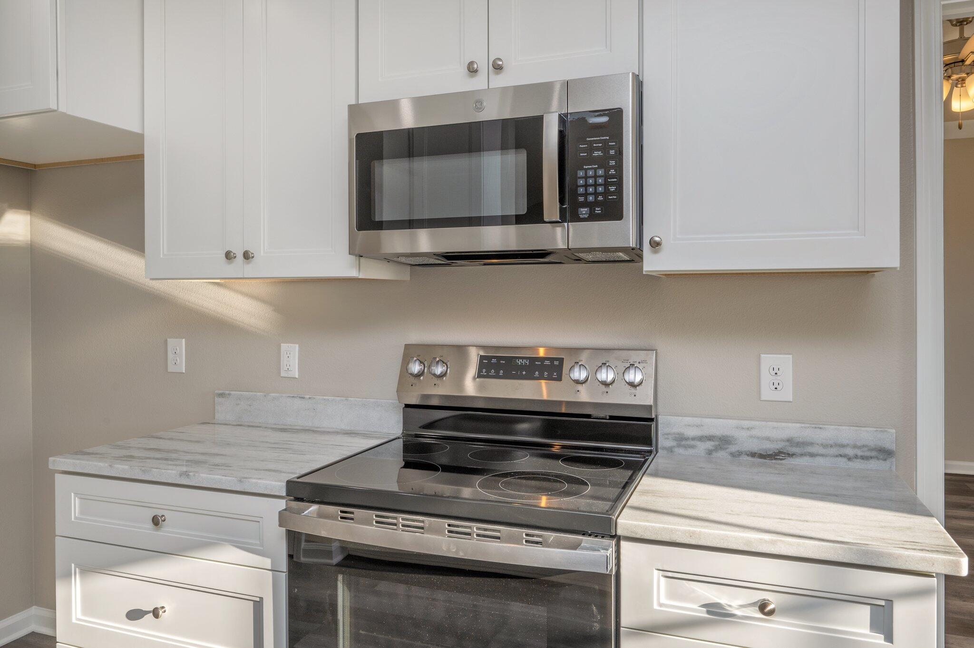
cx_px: 487
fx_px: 649
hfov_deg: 73.8
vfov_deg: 53.1
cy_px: 324
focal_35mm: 24
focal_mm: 24
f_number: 9
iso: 100
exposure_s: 1/60
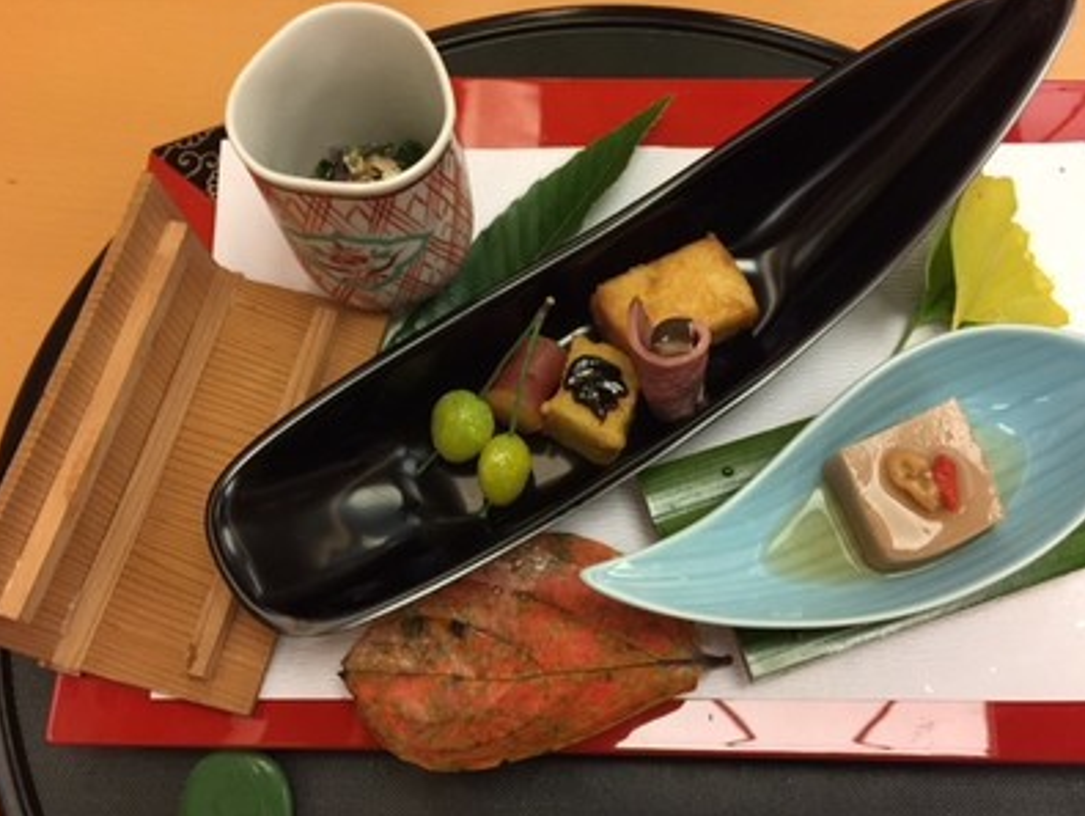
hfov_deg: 55.3
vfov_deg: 43.0
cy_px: 451
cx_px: 563
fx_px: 1035
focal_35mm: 33
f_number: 2.2
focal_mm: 4.15
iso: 125
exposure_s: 1/15
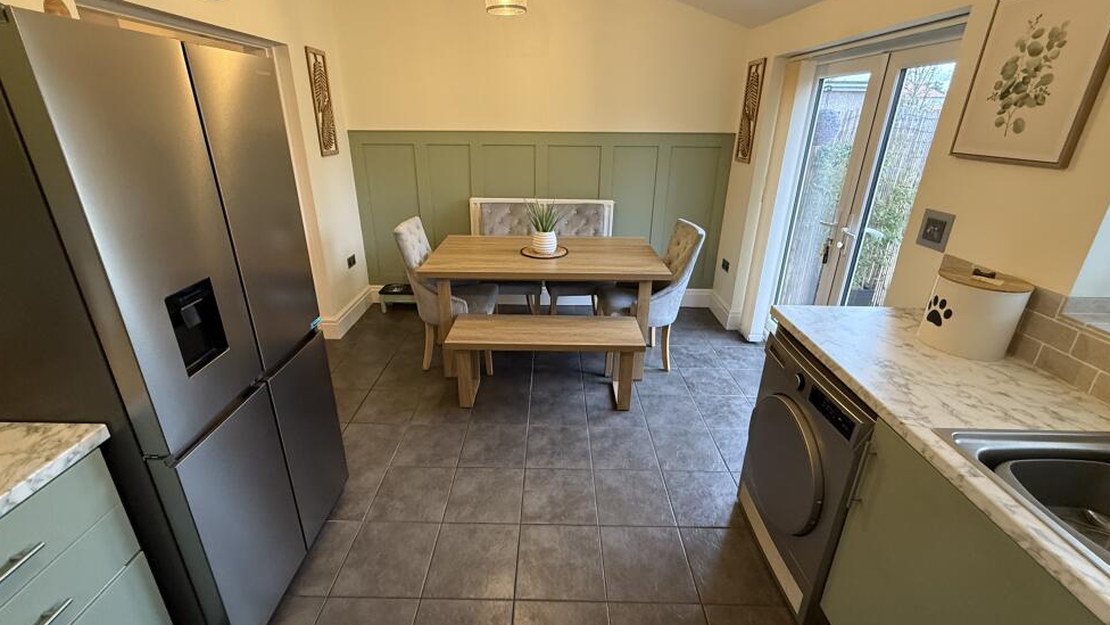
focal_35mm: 16
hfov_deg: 99.4
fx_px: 471
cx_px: 549
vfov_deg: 67.0
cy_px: 295
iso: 320
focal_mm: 2.22
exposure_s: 1/50
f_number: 2.2
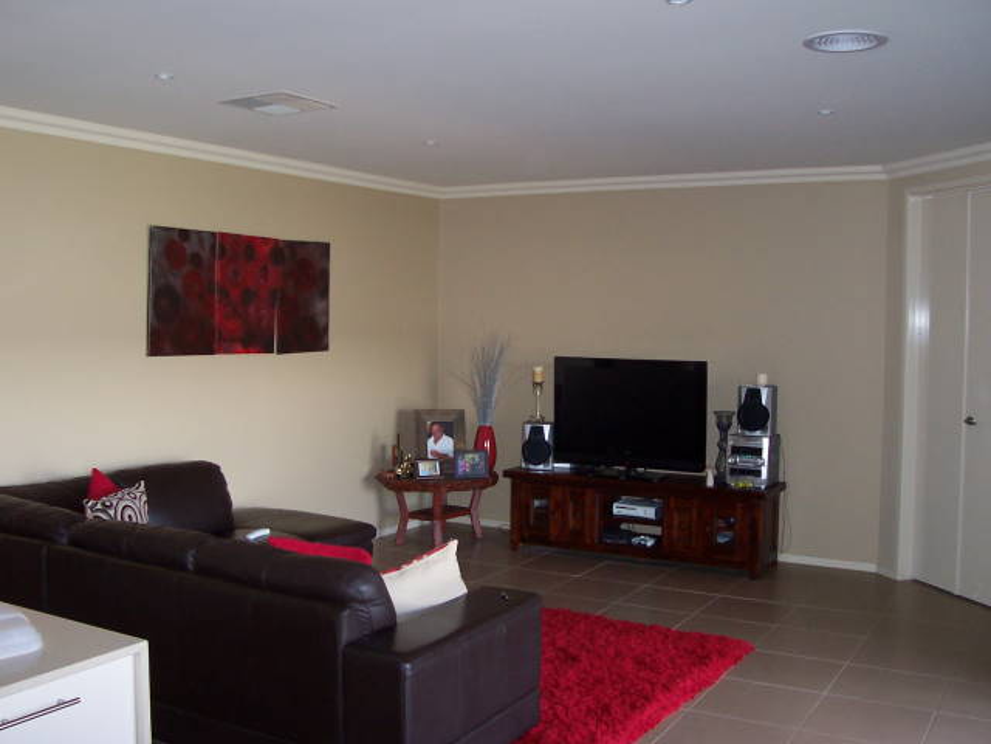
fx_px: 1059
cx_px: 496
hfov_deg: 50.1
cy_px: 372
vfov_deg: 38.7
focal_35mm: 37
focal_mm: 5.6
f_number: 2.8
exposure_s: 1/60
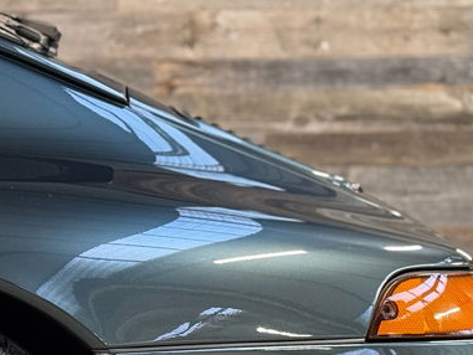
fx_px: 1763
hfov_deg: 15.2
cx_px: 84
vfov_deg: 11.4
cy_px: 312
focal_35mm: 129
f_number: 1.78
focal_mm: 6.76
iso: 250
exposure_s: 1/33
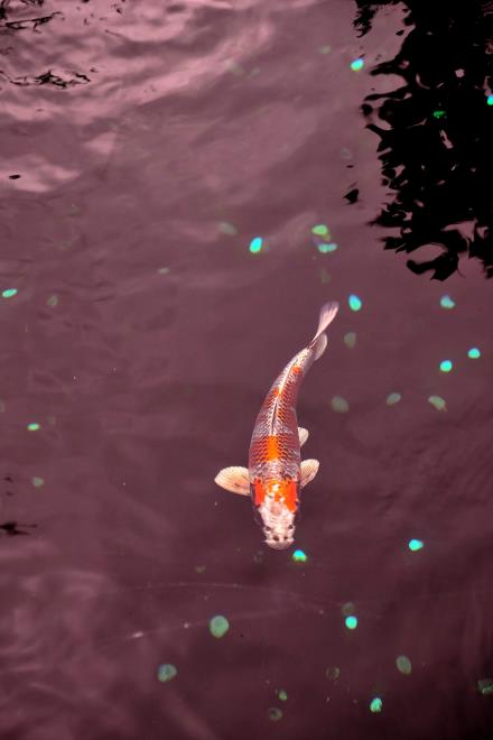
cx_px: 246
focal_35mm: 105
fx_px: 2157
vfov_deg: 19.5
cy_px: 370
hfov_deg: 13.0
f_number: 5.3
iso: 200
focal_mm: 70.2
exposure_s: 1/60
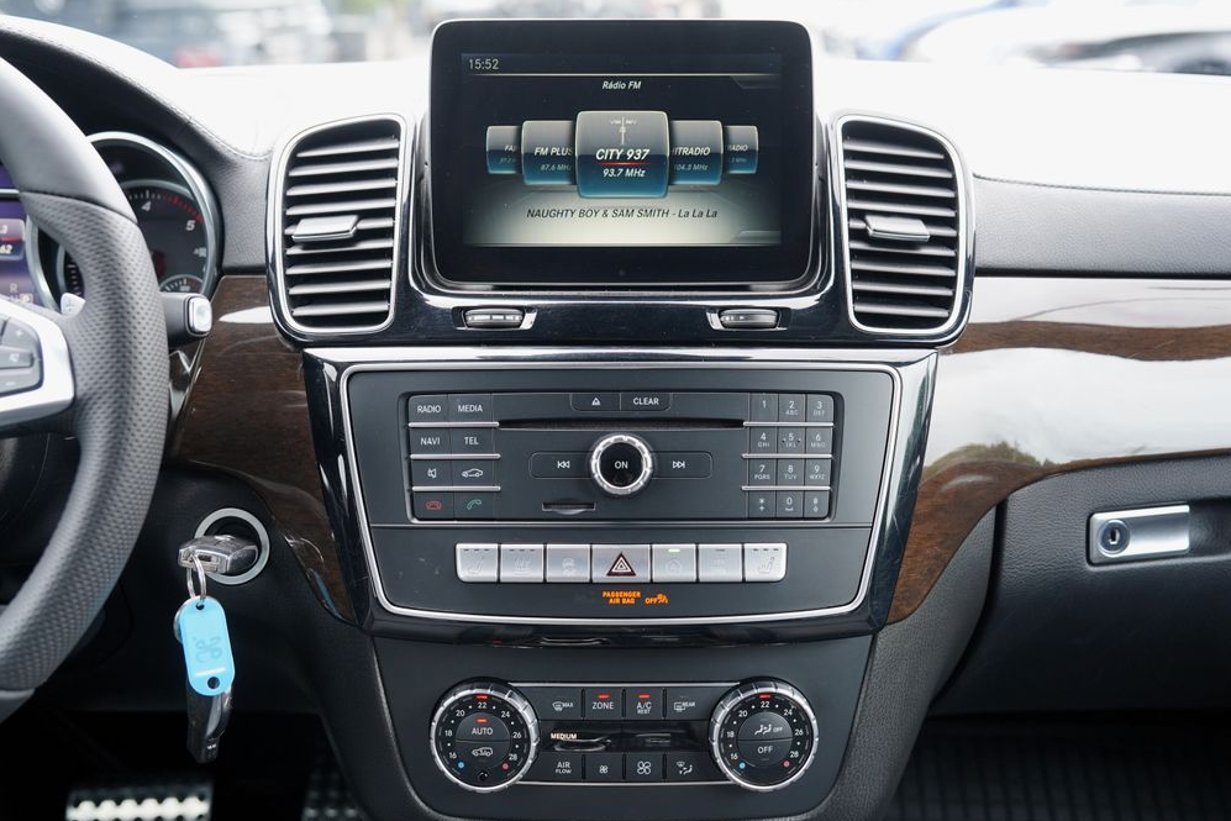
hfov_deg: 50.7
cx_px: 631
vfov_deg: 35.1
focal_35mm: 38
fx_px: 1299
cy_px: 418
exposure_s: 1/60
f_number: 4
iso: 500
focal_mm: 37
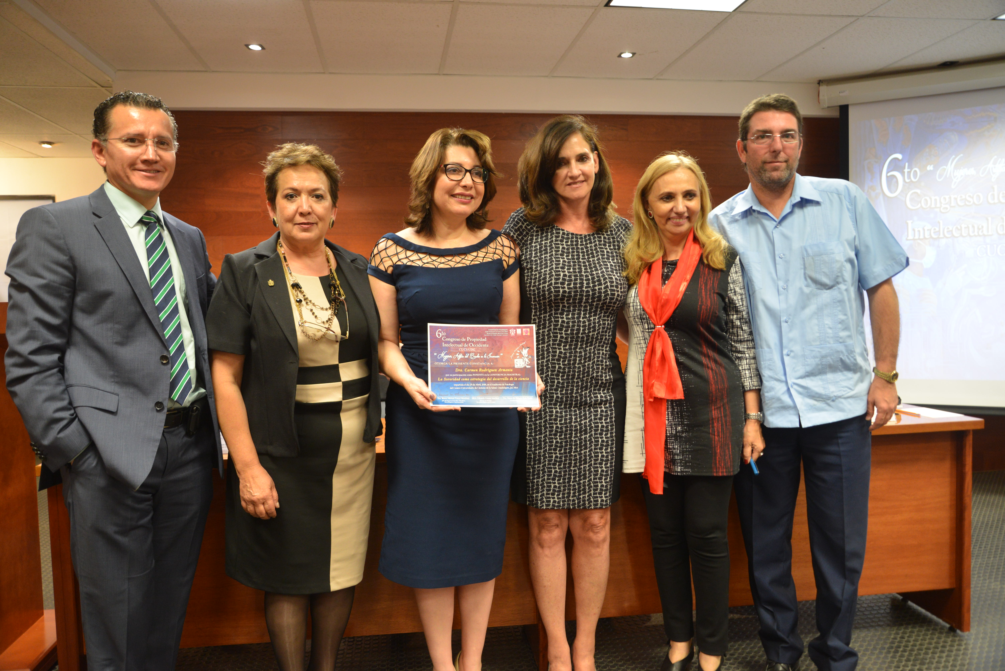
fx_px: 782
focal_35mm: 28
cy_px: 336
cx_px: 502
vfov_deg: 46.4
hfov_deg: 65.5
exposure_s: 1/30
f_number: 3.8
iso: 1250
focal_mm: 28
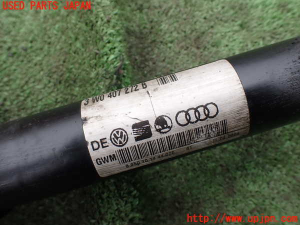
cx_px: 150
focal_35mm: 30
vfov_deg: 46.8
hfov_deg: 60.0
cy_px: 112
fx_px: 260
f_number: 3.2
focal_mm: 5.4
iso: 100
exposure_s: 1/250
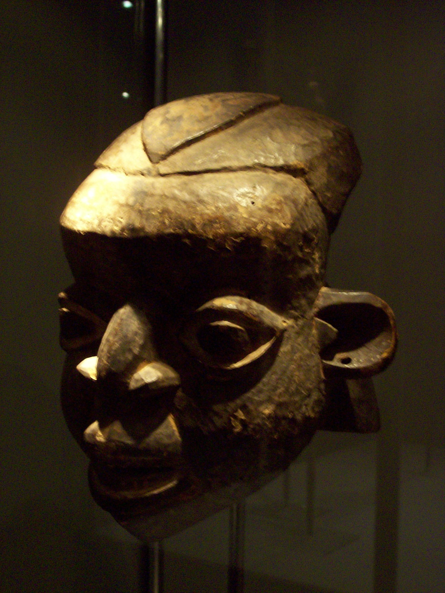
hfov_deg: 26.1
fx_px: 960
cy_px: 296
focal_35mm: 56
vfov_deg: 34.3
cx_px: 222
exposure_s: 1/8
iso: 160
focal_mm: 9.4
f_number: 3.4
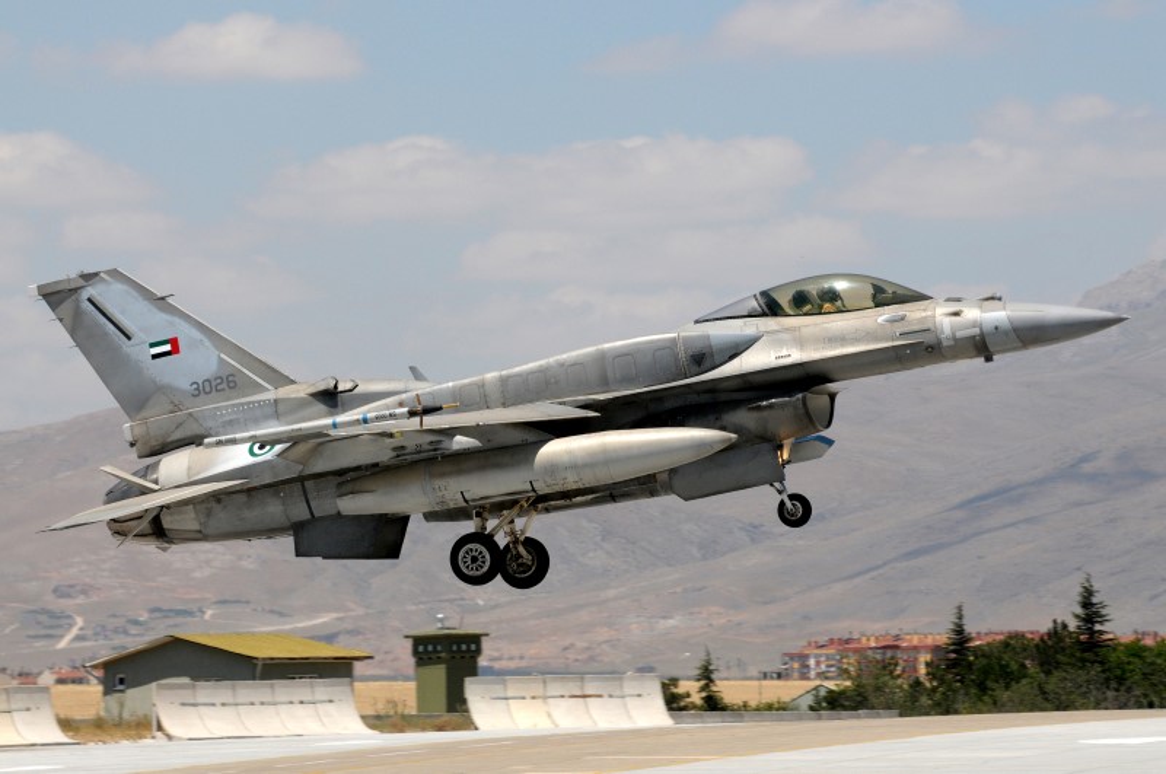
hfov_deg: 9.5
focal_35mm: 218
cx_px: 583
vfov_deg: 6.3
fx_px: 7035
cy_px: 387
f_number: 9
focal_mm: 145
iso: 400
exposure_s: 1/2000
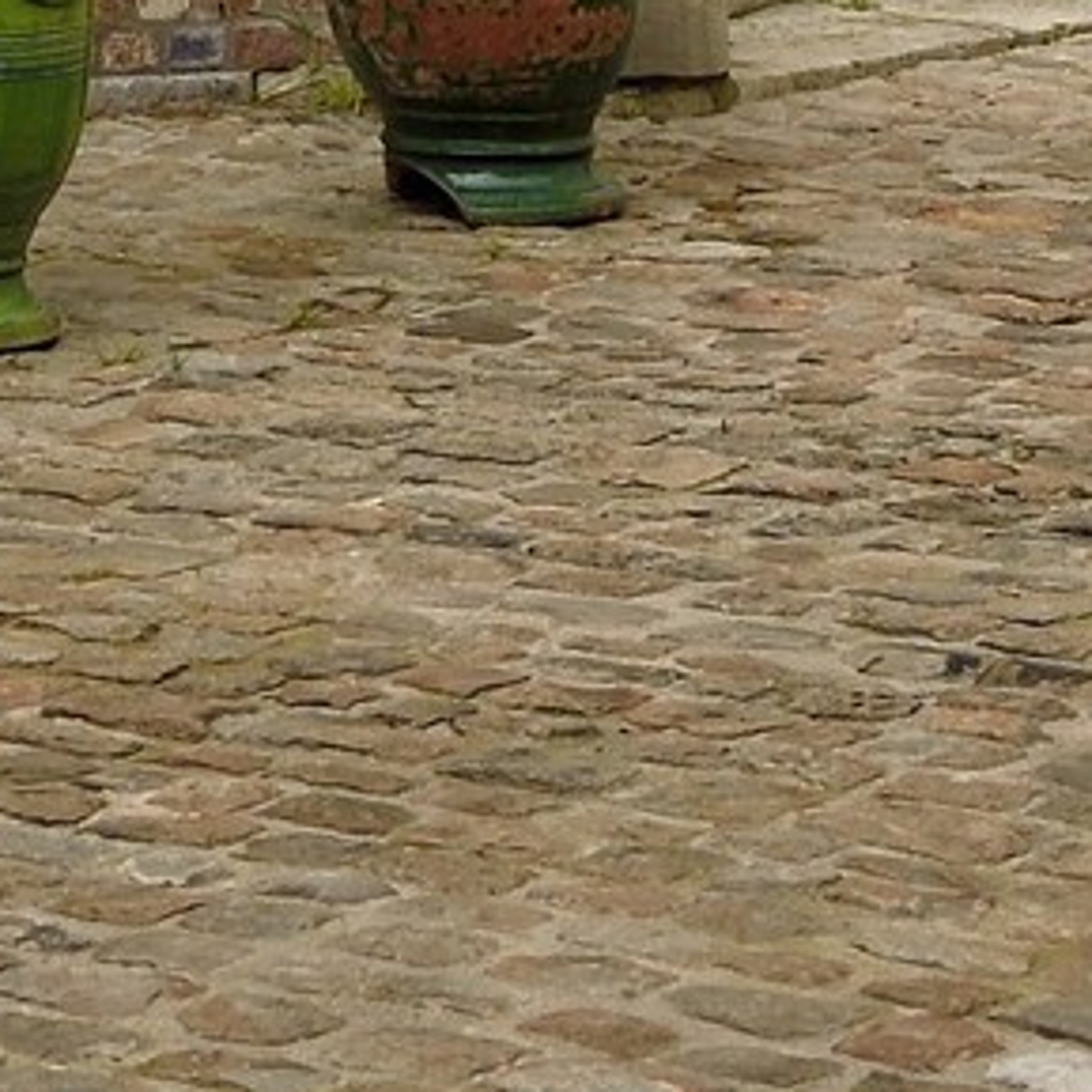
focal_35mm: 205
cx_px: -295
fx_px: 7317
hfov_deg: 8.4
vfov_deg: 6.7
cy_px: -3319
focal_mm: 29
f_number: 10
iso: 200
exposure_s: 1/200
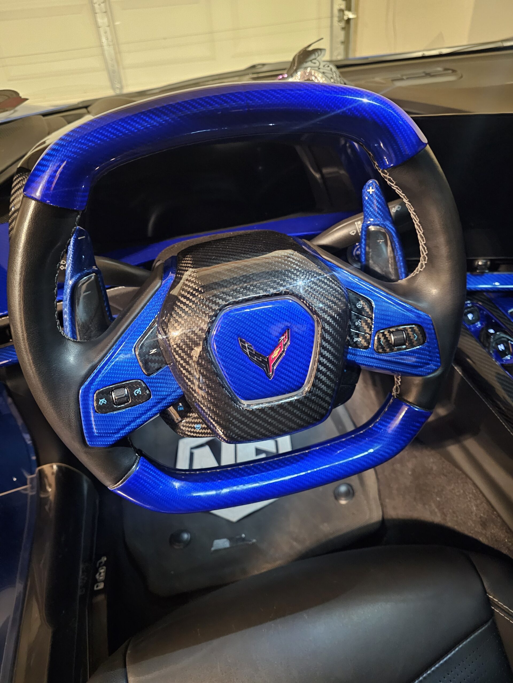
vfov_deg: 73.9
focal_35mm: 23
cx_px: 256
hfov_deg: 58.9
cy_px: 342
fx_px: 454
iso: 1600
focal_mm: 6.3
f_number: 1.7
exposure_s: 1/24
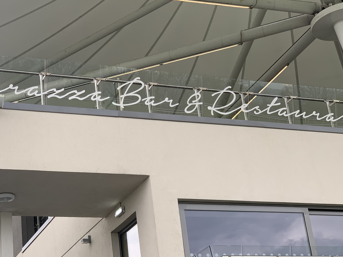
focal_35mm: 77
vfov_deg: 19.1
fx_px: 763
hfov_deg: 25.3
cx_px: 160
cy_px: 147
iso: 16
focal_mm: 6
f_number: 2.4
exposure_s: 1/157
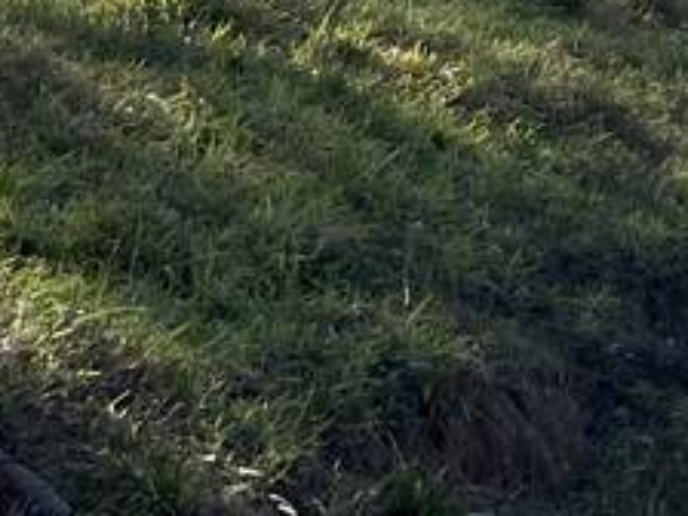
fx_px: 3319
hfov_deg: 10.0
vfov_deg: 8.7
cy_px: -230
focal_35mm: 167
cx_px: 1797
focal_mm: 4.25
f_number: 1.8
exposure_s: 1/2222
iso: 32
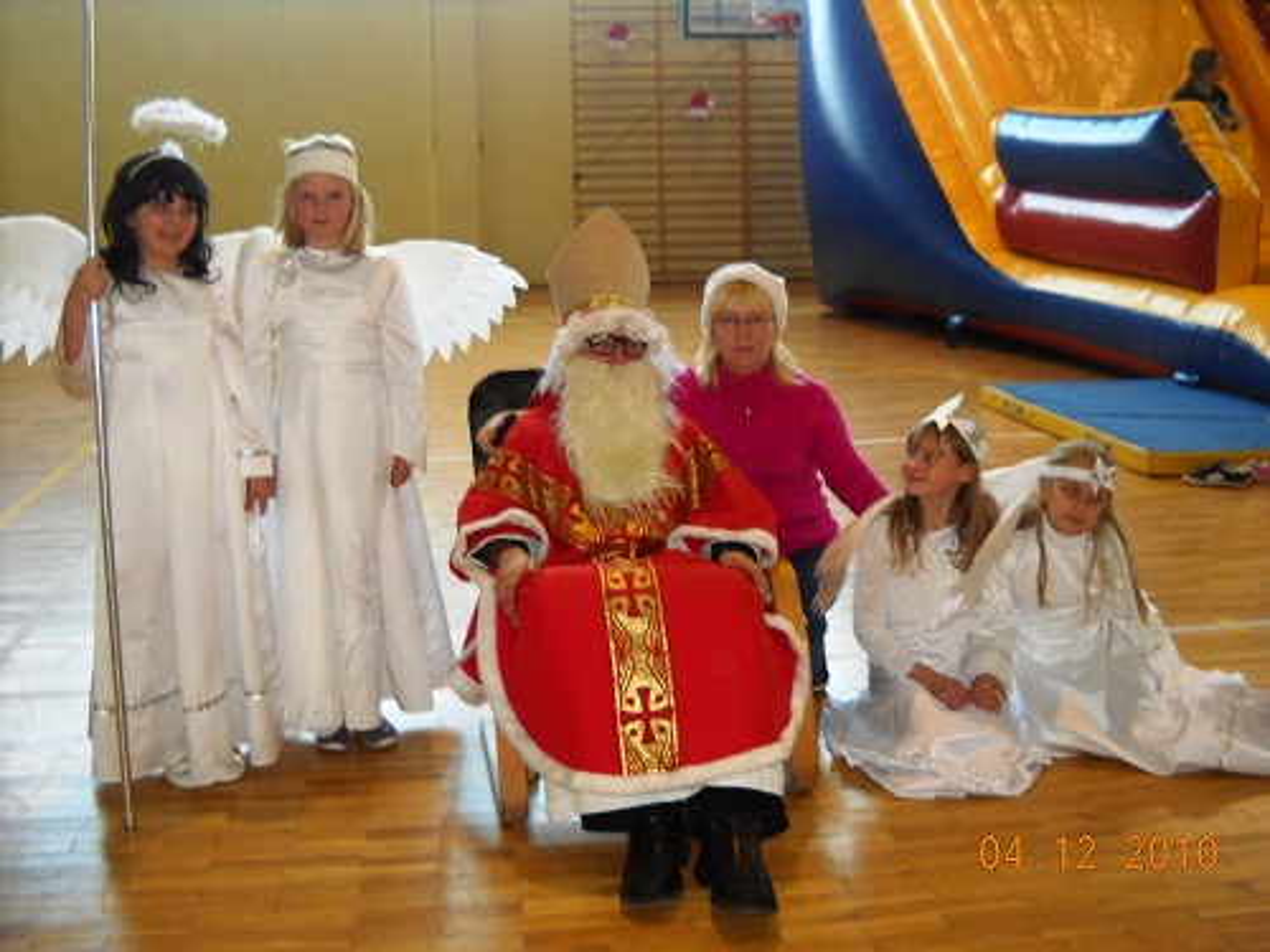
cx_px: 635
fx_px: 1504
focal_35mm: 41
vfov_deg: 35.1
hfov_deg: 45.8
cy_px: 476
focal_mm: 6.72
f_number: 3.1
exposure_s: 1/30
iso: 200
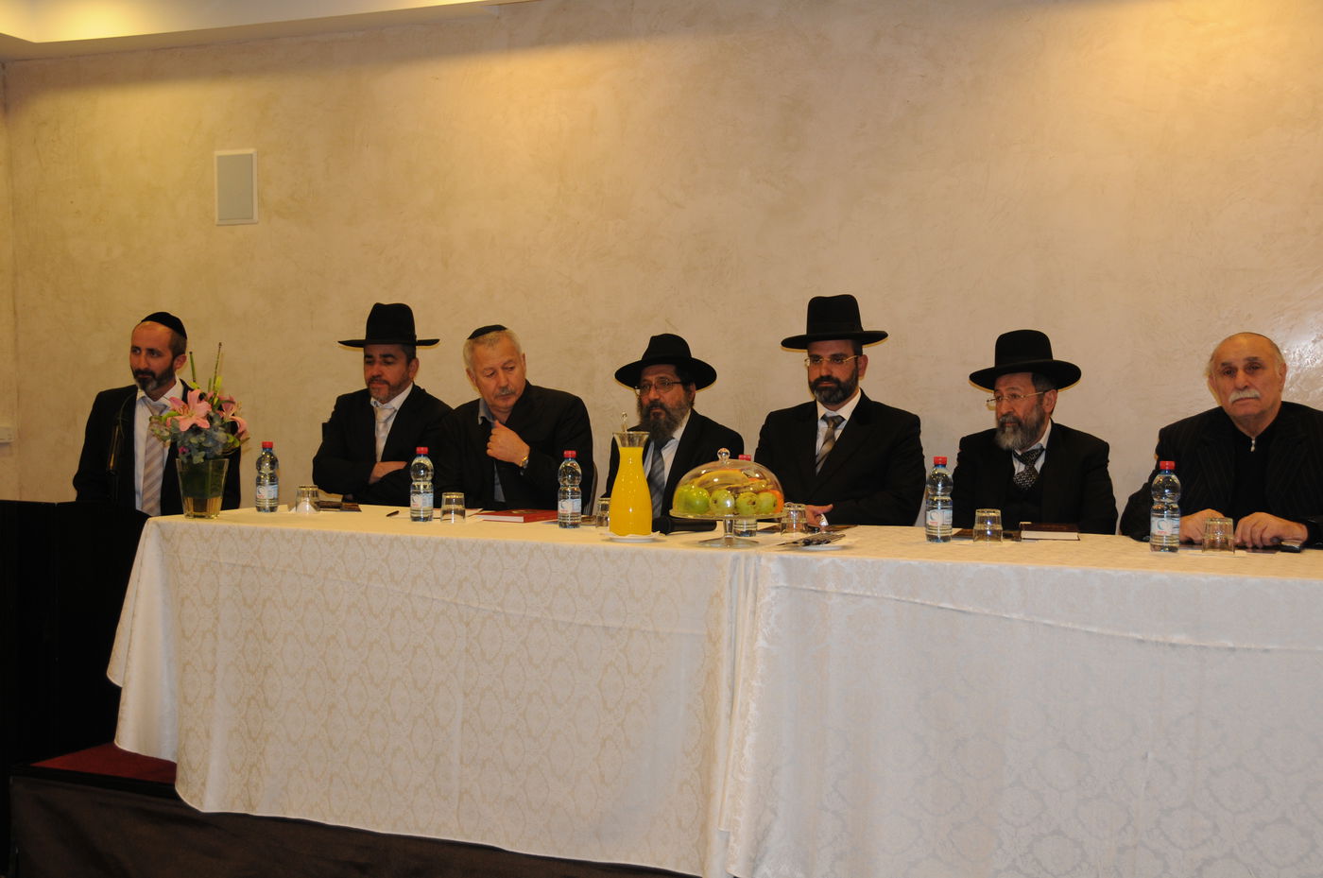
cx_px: 662
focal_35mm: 39
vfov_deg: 34.1
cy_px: 439
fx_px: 1431
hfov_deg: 49.6
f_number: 4
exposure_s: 1/60
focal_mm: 26
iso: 400
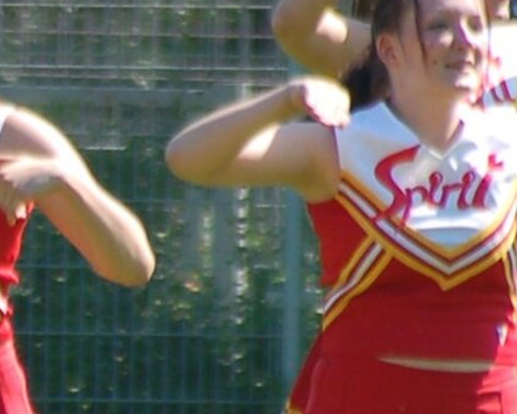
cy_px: 503
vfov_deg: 0.7
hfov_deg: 0.9
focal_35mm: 2183
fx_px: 33403
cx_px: -266
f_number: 5.6
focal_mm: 300
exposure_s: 1/640
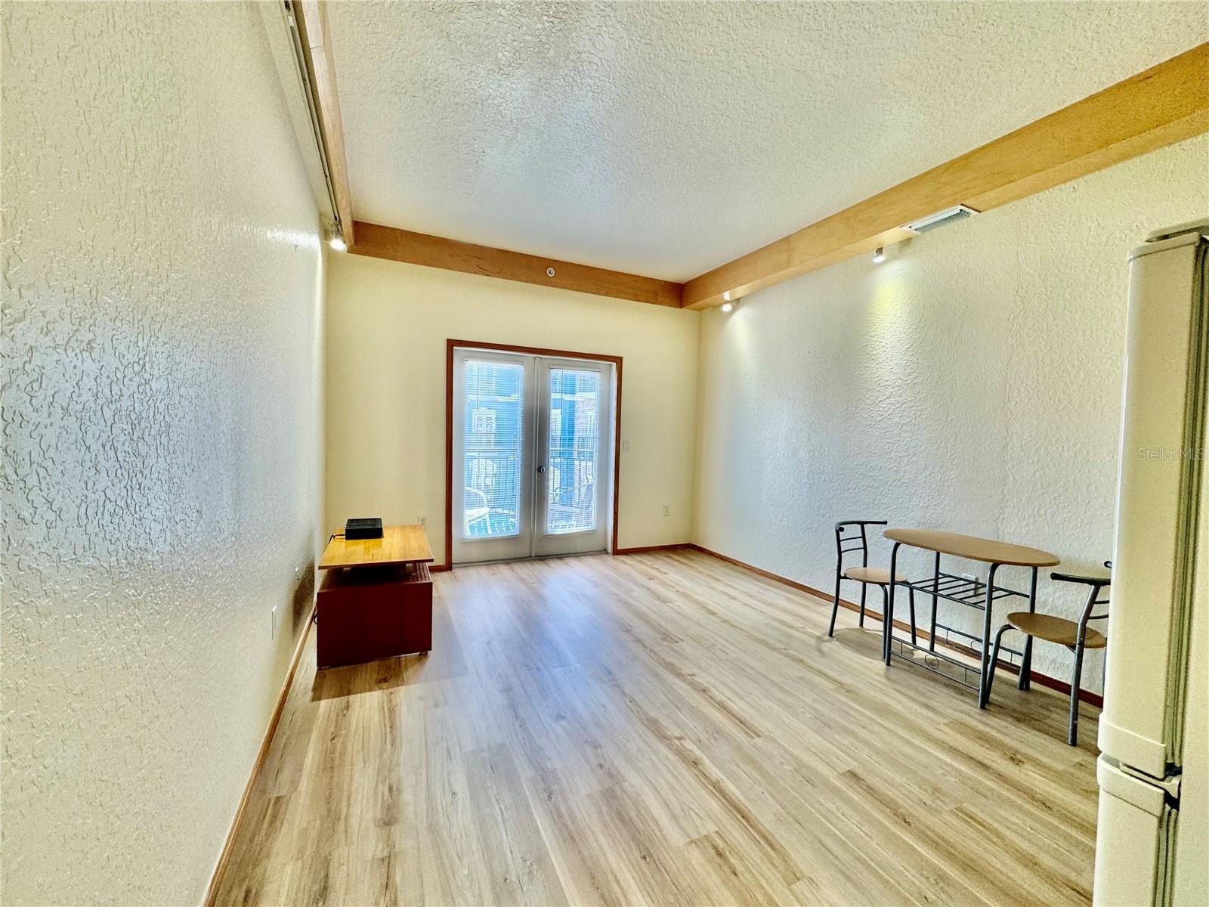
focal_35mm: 14
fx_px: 489
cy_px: 454
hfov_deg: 102.1
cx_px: 604
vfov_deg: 85.7
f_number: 2.2
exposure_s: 1/120
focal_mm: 2.22
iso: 80
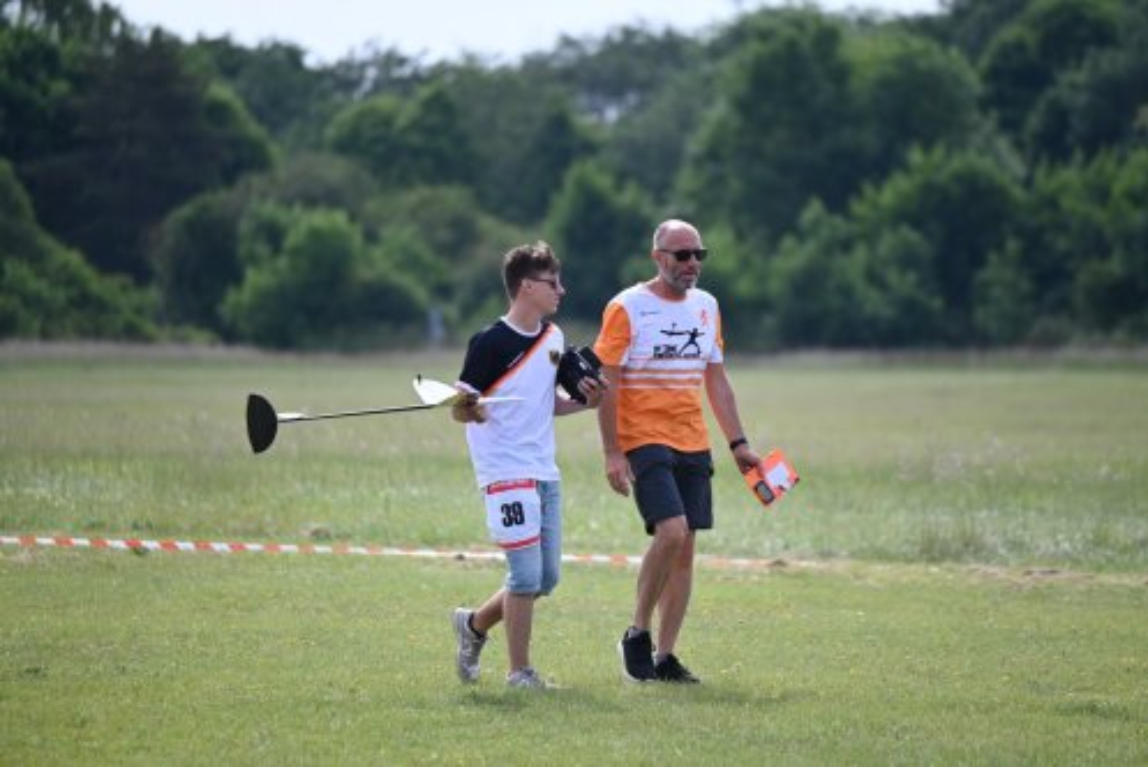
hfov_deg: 5.2
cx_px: 574
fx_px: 12762
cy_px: 384
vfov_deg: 3.4
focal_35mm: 400
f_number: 6.3
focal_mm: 400
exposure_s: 1/1250
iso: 500
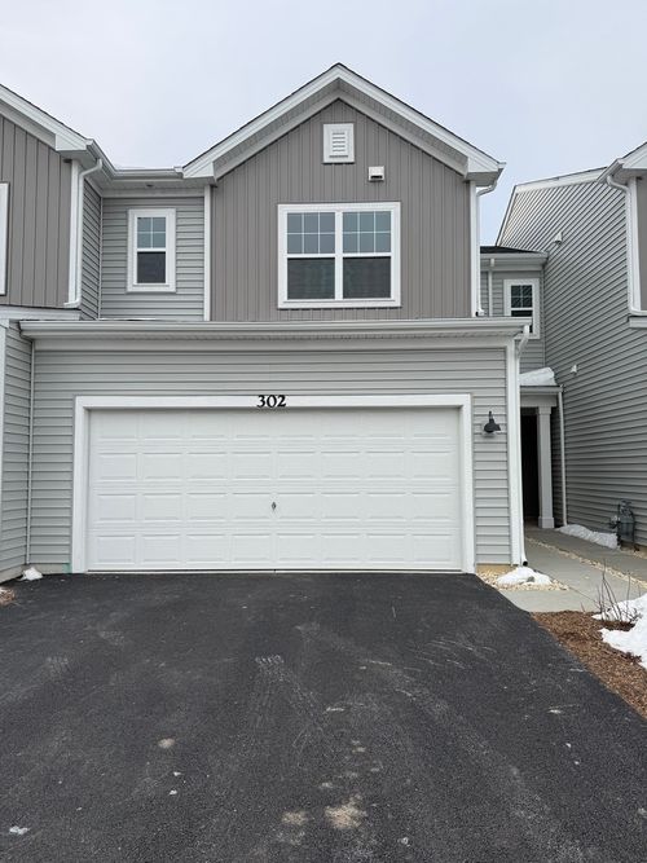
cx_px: 324
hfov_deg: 56.8
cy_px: 432
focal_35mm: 24
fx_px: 598
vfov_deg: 71.6
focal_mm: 6.76
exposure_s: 1/1250
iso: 80
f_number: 1.78
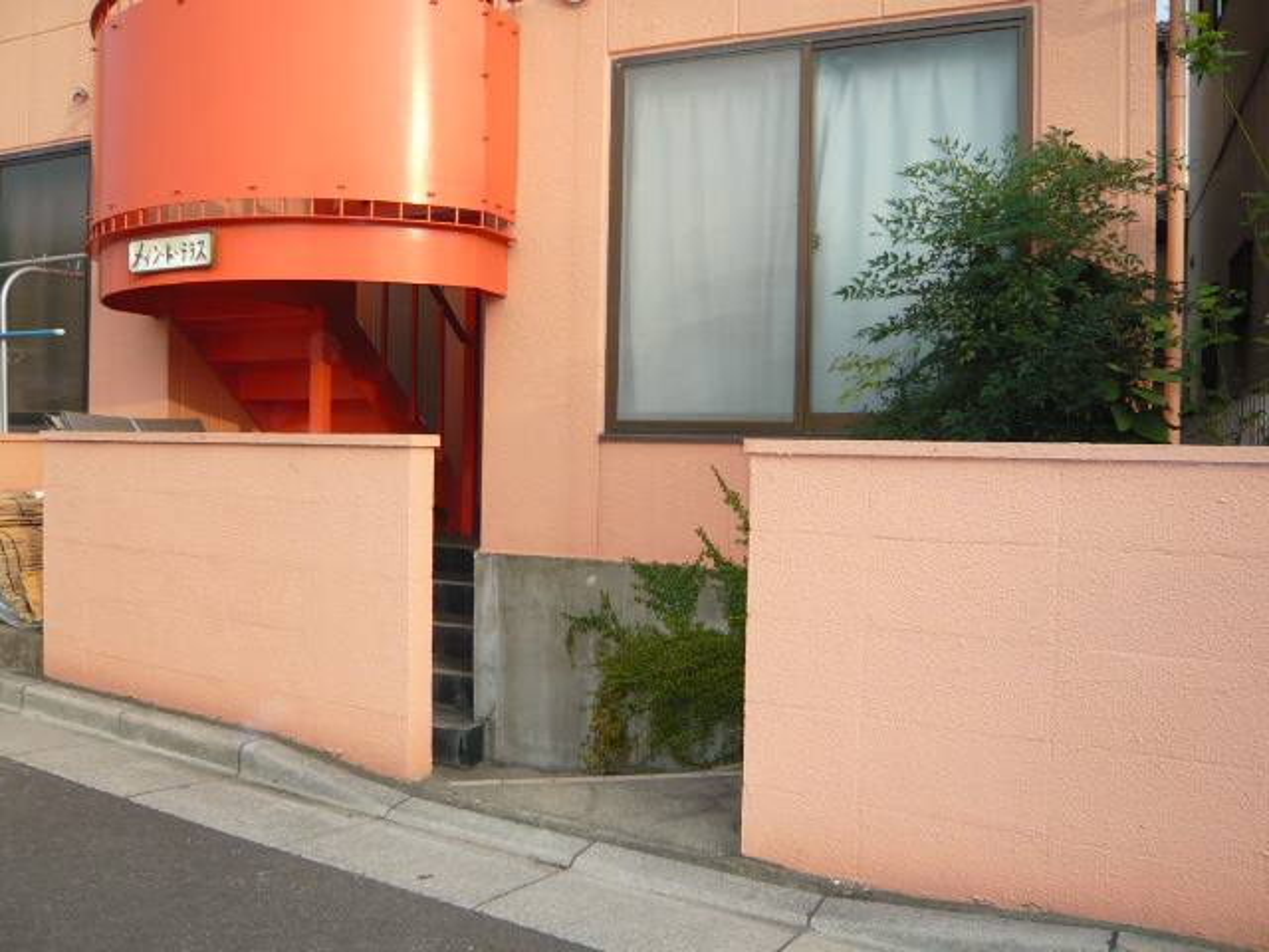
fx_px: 1026
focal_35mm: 28
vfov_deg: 49.7
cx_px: 634
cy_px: 476
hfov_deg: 63.4
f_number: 2.8
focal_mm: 4.6
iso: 100
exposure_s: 1/500
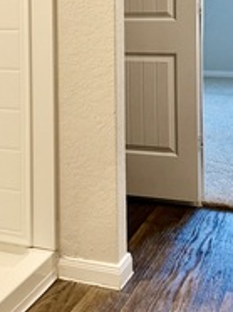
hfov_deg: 23.5
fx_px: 558
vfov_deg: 29.6
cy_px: 17
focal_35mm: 62
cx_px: 84
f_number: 1.78
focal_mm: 6.76
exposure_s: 1/120
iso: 250
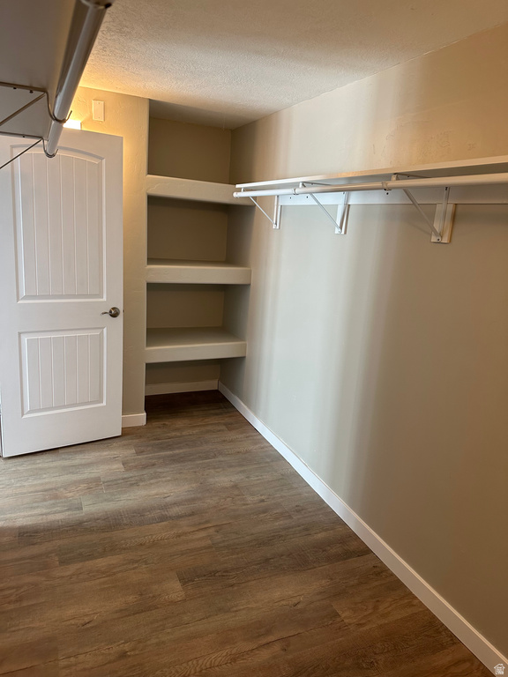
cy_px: 338
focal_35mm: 24
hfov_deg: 56.8
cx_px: 254
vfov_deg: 71.6
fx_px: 470
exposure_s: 1/60
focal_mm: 6.86
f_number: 1.78
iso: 160
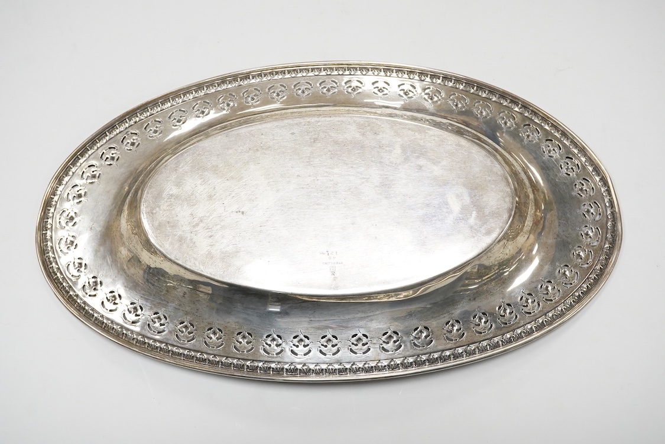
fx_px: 831
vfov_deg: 29.9
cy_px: 222
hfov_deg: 43.6
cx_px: 332
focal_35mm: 45
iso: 2500
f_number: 10
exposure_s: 1/200
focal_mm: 30
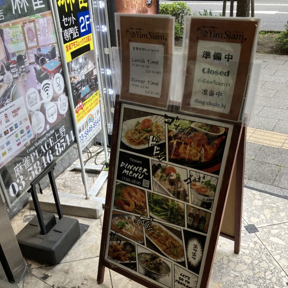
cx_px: 148
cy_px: 172
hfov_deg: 48.4
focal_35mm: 34
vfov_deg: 48.2
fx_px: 320
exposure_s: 1/111
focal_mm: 3.99
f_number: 1.8
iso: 25
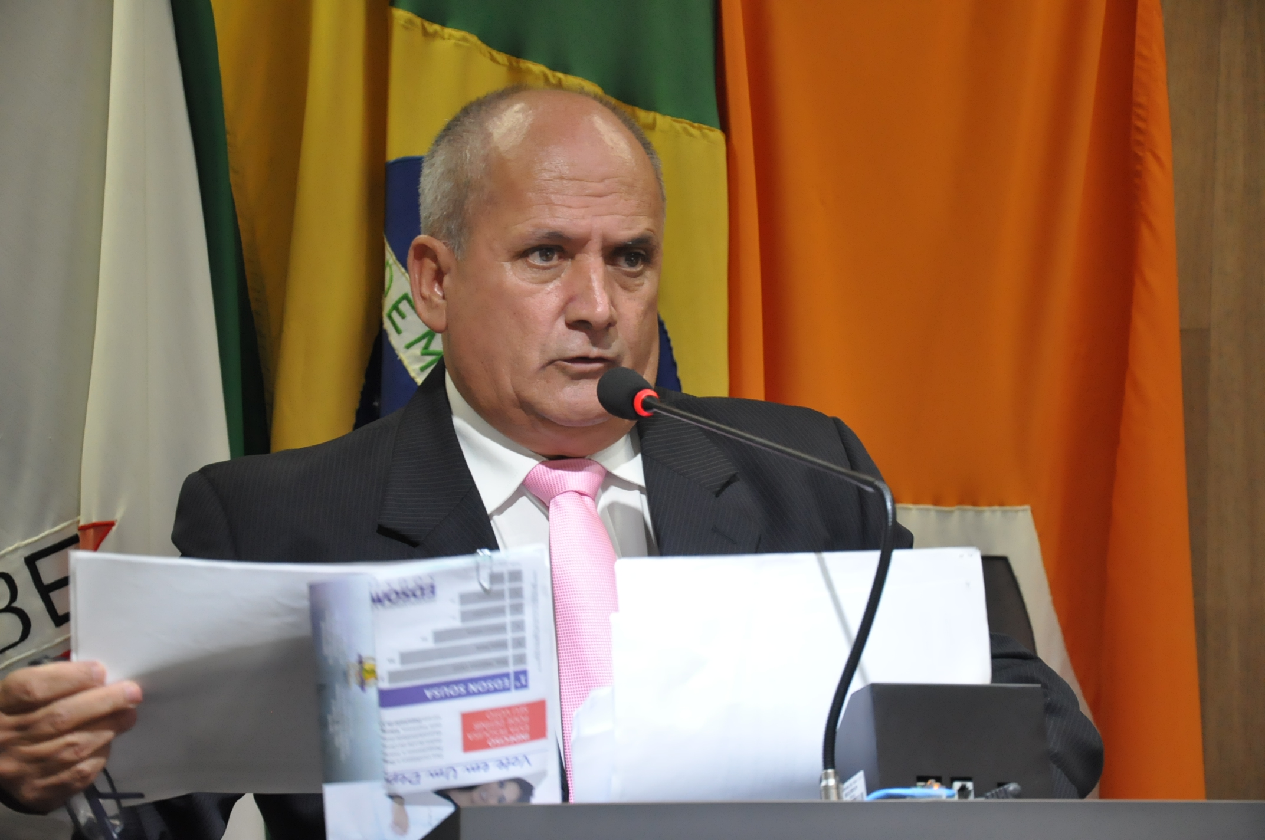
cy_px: 420
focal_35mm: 120
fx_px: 4212
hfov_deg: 17.1
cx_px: 632
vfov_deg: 11.4
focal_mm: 80
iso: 2000
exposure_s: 1/100
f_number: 5.3
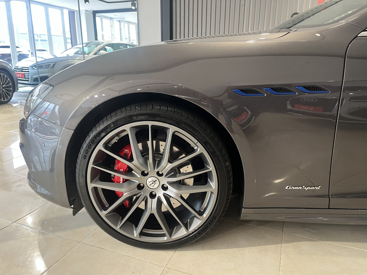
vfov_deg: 53.1
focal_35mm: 26
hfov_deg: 67.3
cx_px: 184
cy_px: 138
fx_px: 276
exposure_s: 1/74
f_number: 1.6
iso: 125
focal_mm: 5.1
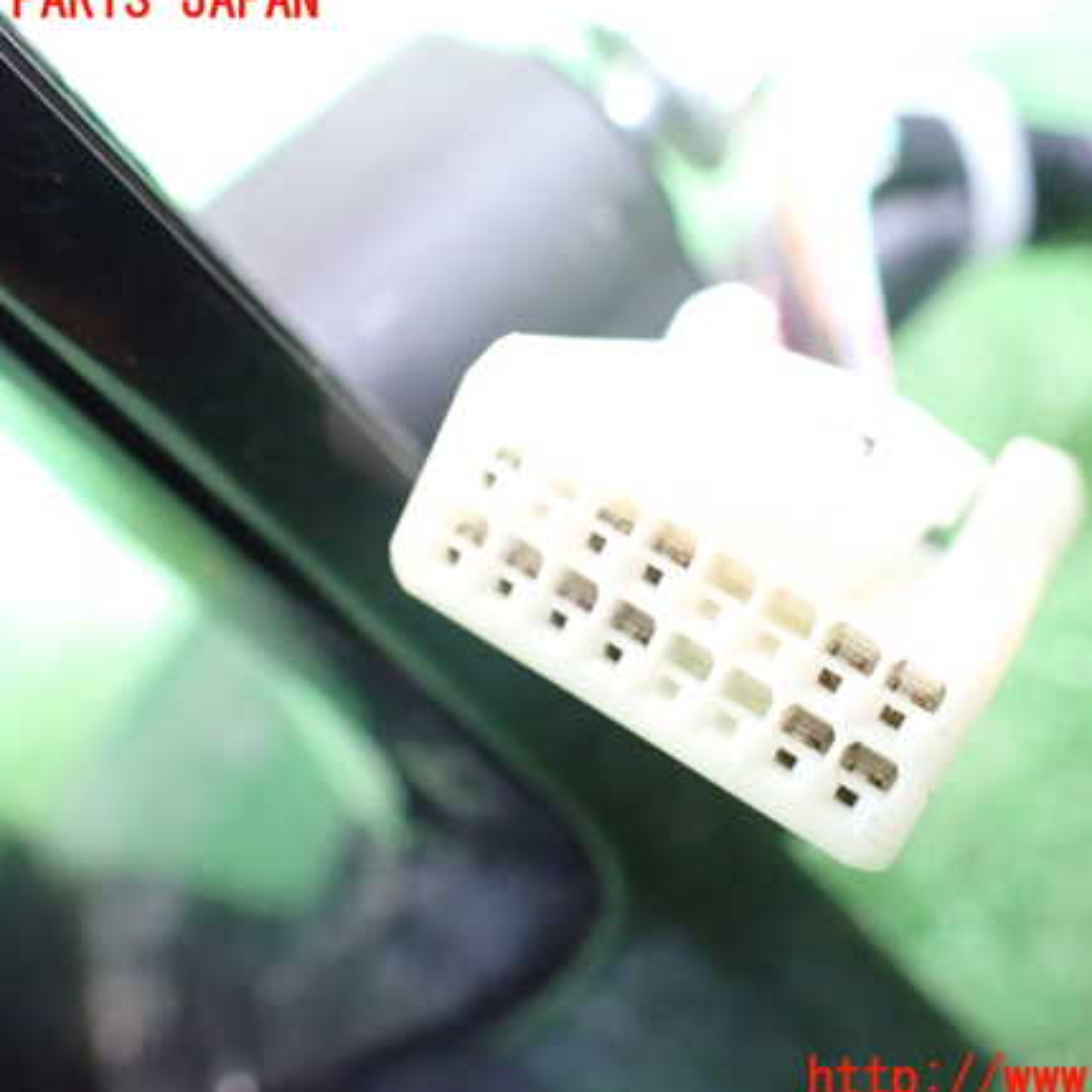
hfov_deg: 44.8
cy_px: 541
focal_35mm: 37
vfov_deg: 44.9
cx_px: 620
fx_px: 1321
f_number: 2.3
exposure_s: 1/30
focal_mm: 5.4
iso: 1000
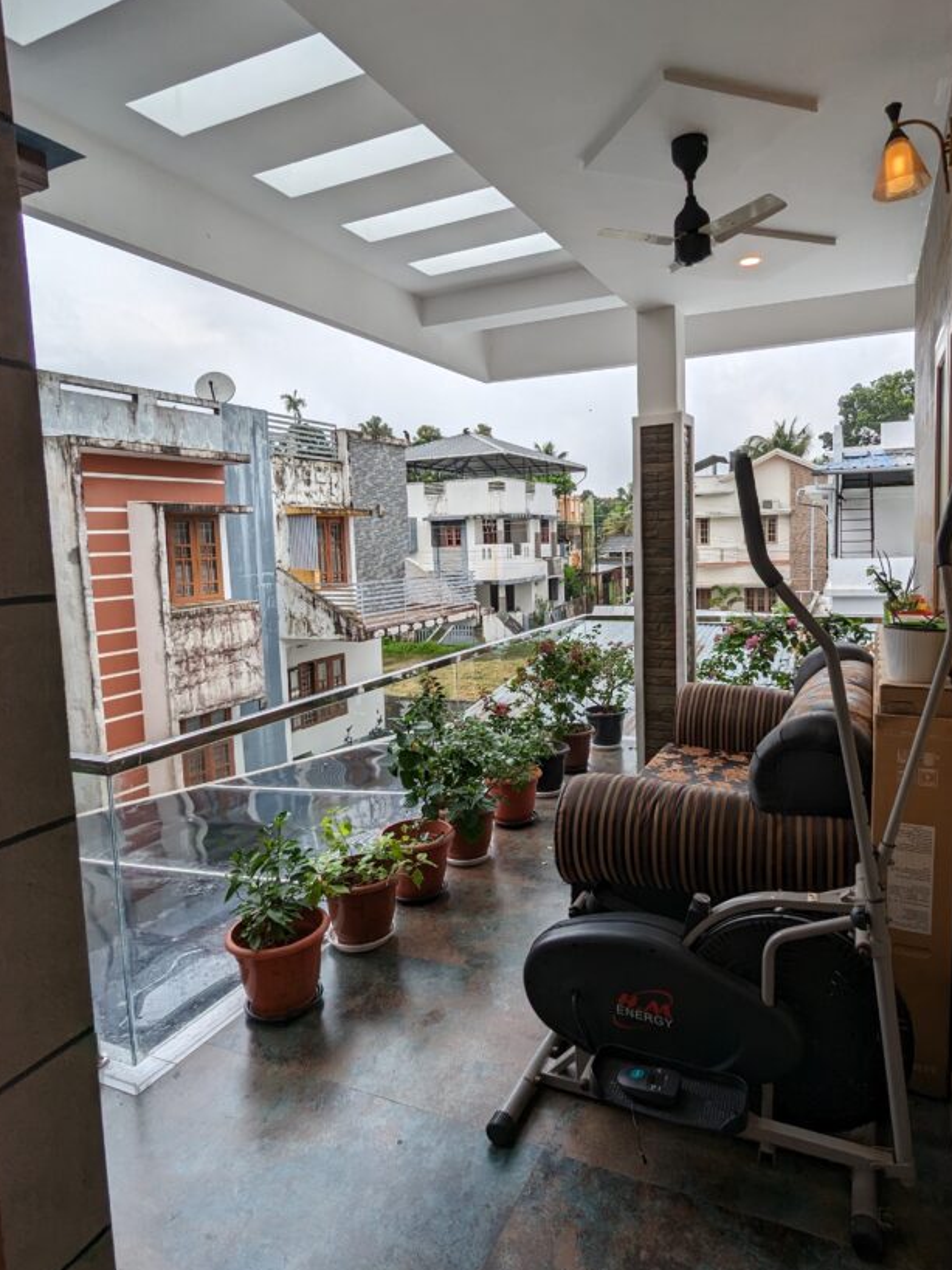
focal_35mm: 20
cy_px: 611
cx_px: 535
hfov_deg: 65.7
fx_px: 734
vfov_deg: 81.7
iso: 48
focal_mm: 2.35
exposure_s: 1/929
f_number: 2.2
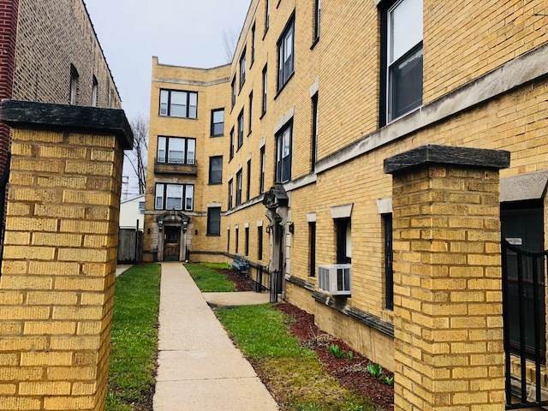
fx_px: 443
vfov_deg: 49.7
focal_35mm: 28
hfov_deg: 63.4
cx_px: 274
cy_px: 206
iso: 20
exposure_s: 1/236
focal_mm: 3.99
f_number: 1.8
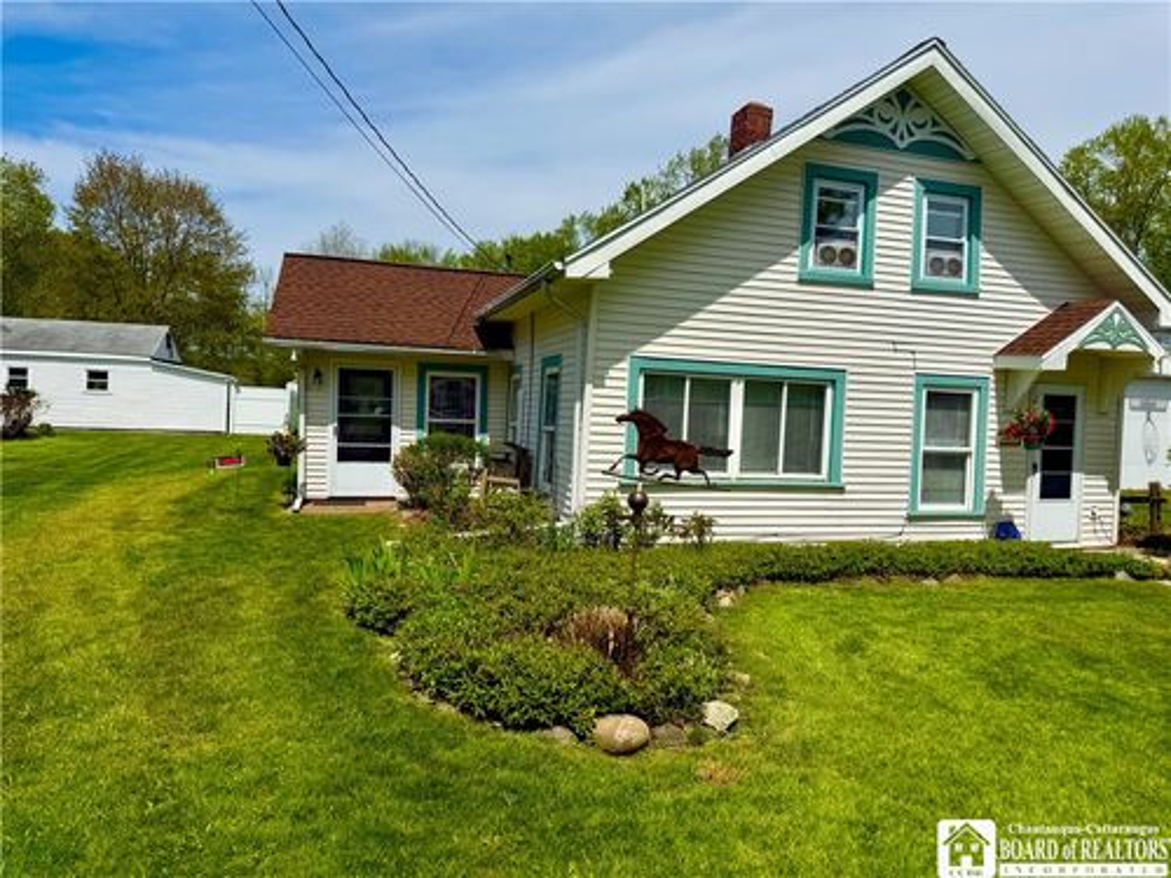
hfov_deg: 71.6
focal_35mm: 24
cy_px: 439
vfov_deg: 56.8
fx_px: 812
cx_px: 586
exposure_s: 1/10309
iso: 80
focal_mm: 6.76
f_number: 1.78
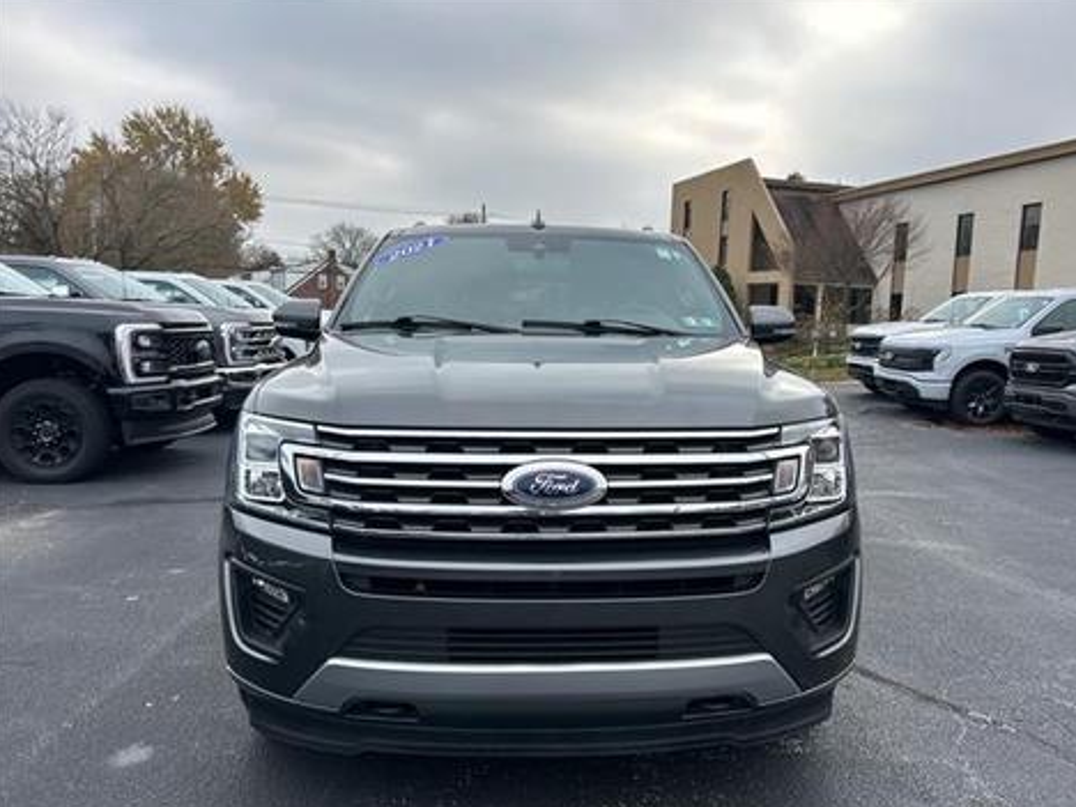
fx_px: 870
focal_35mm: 28
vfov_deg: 49.7
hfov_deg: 63.4
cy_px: 423
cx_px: 572
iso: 50
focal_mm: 5.7
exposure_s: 1/1361
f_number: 1.5
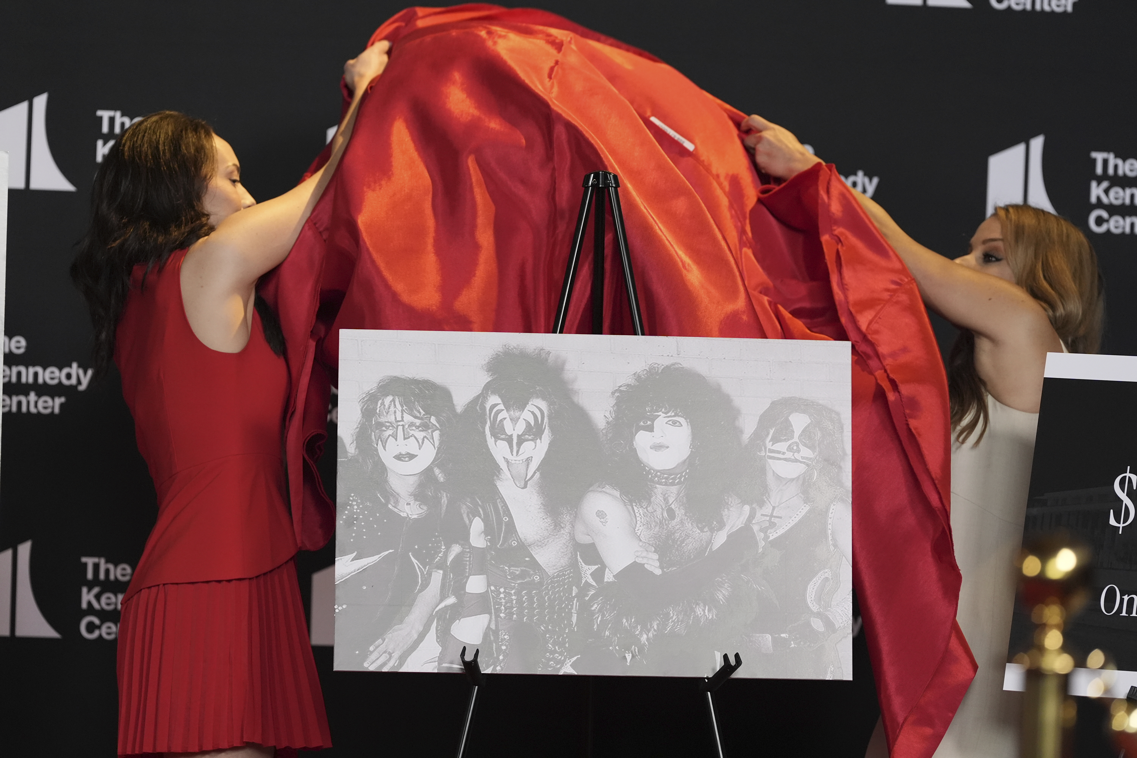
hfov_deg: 10.9
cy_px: 379
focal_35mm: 188
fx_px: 5937
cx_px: 568
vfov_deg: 7.3
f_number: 4
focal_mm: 188
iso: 3200
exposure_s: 1/500
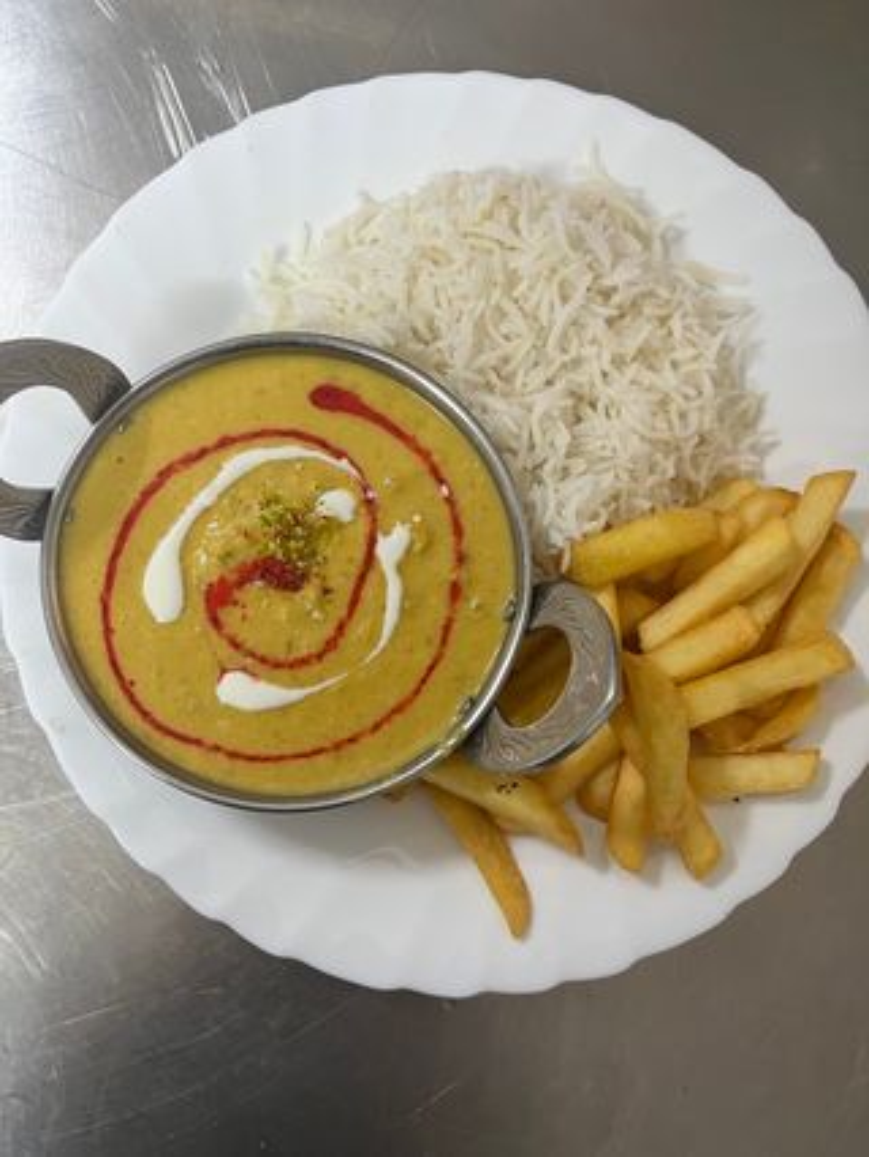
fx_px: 869
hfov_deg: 53.1
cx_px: 434
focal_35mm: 26
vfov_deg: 67.3
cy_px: 578
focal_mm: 5.1
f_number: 1.6
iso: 160
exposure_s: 1/50
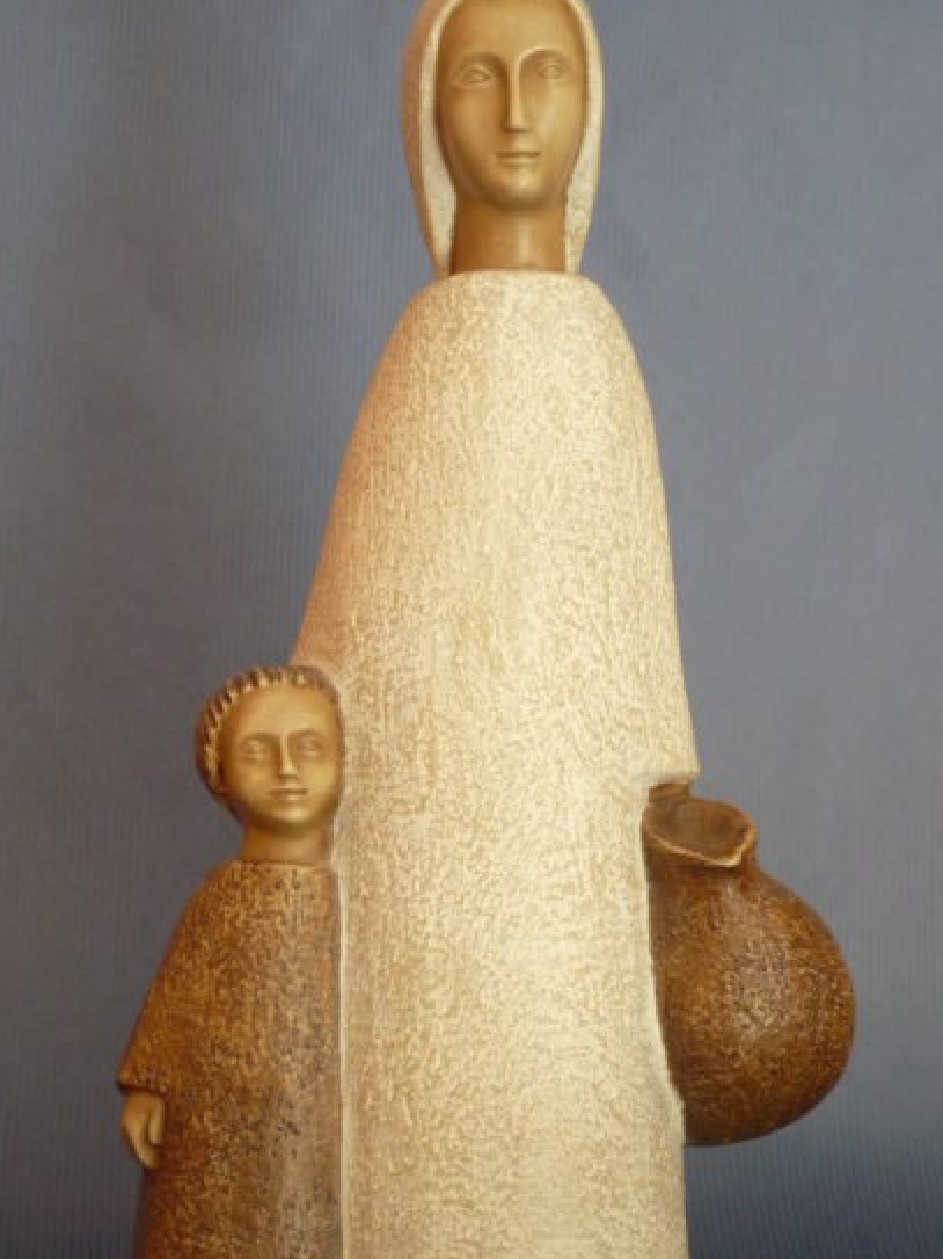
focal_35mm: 92
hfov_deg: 16.1
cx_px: 538
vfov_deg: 21.3
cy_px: 693
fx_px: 3343
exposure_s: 1/30
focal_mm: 13.8
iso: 400
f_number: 3.4
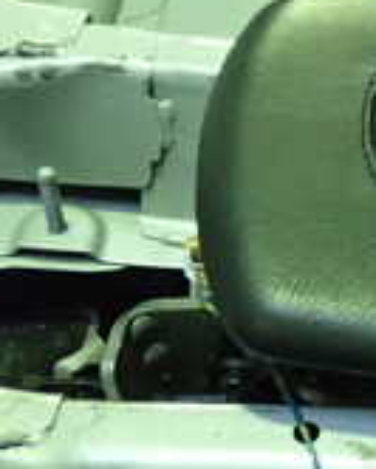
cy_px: 215
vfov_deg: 18.1
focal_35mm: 106
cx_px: 803
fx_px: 1473
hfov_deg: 12.4
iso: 800
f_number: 2.3
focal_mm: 5.5
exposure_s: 1/40
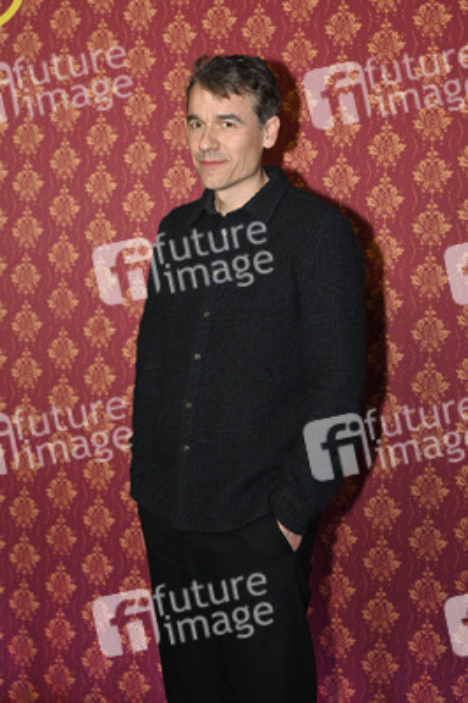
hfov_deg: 25.9
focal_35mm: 52
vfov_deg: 38.2
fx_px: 1016
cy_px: 352
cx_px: 234
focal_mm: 52
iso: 160
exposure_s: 1/200
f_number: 4
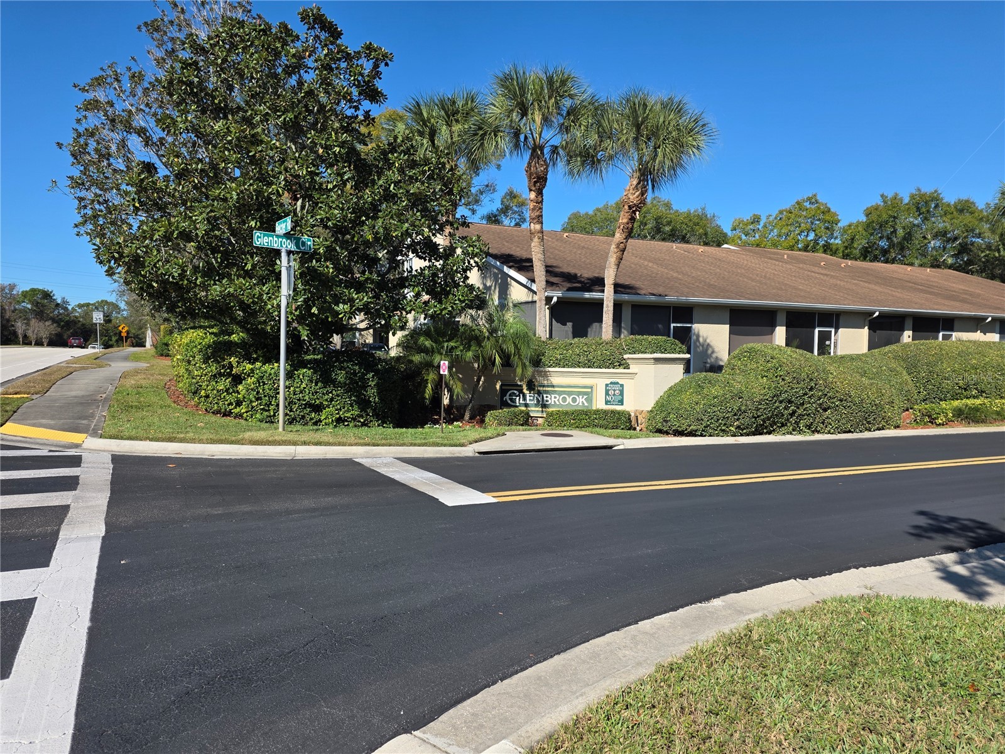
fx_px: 668
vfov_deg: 58.9
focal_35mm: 23
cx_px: 502
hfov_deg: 73.9
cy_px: 377
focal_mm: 6.25
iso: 80
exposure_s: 1/5778
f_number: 1.7
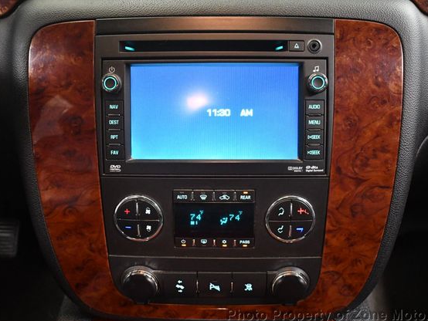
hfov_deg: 46.8
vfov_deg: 36.0
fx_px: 495
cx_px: 217
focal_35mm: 40
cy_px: 164
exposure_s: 1/60
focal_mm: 18
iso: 3200
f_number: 3.5
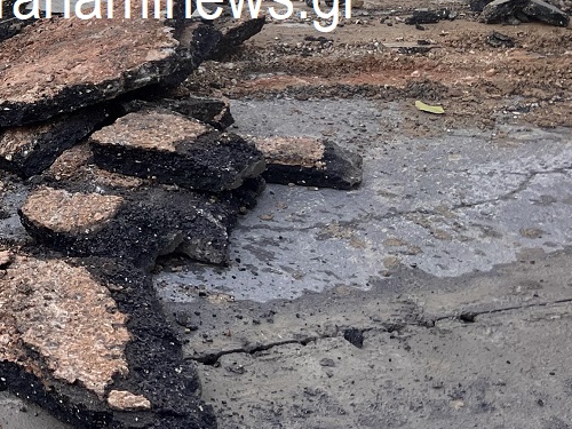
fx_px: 1289
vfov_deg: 18.5
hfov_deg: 21.8
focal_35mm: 78
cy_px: 10
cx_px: -225
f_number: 1.5
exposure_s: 1/1531
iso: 50
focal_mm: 5.7
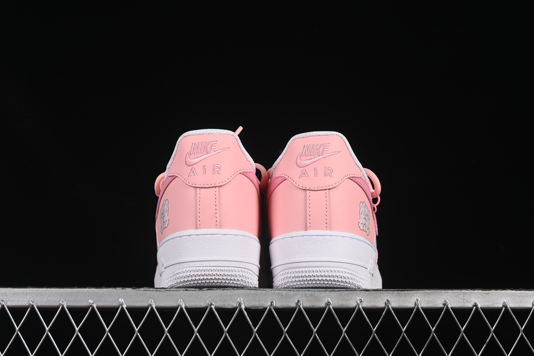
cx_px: 267
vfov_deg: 18.2
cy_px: 178
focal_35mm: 75
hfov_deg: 27.0
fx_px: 1112
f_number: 8
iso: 160
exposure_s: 1/80
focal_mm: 50
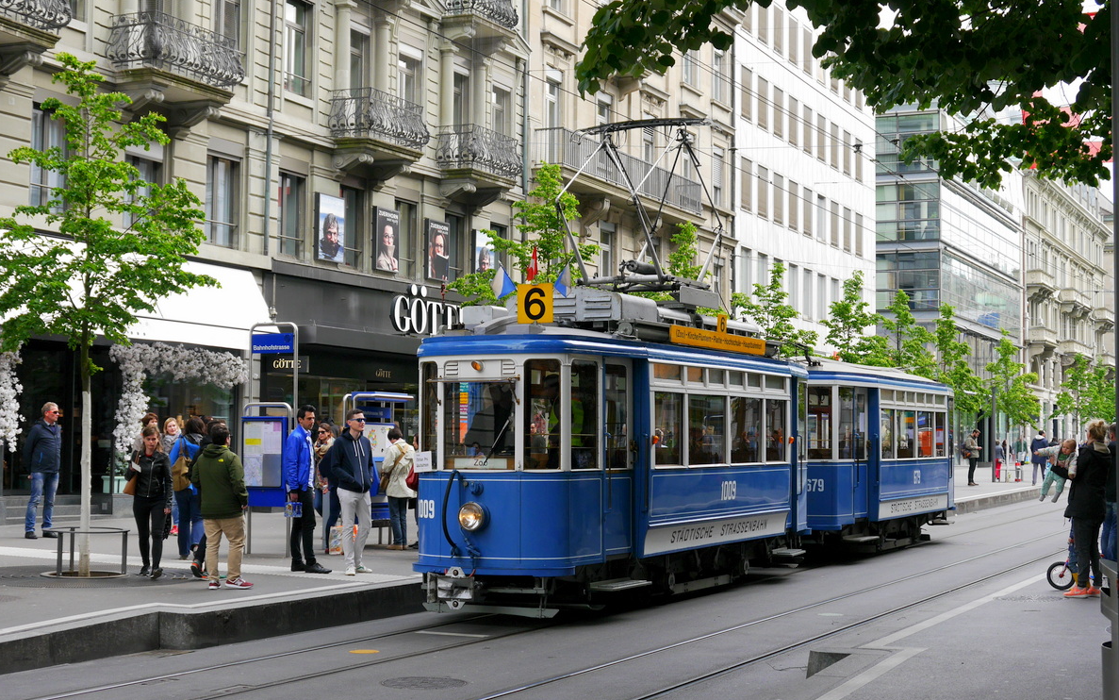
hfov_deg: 34.0
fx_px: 1830
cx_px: 555
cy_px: 358
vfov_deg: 21.6
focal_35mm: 60
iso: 160
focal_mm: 28
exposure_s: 1/125
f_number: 6.3
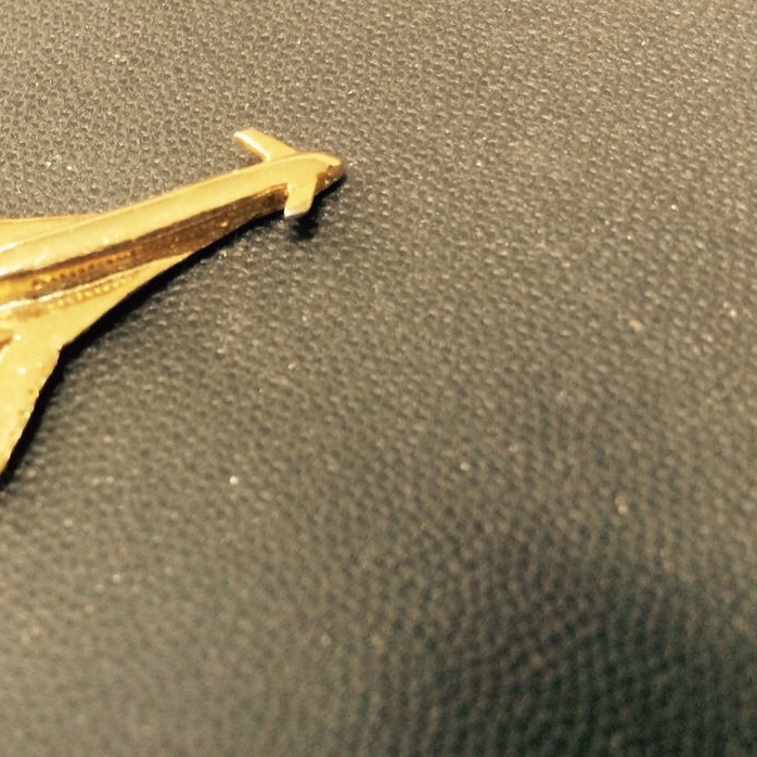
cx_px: 115
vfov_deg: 36.0
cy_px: 328
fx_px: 1163
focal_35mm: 47
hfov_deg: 34.6
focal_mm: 4.15
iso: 100
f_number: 2.2
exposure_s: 1/30
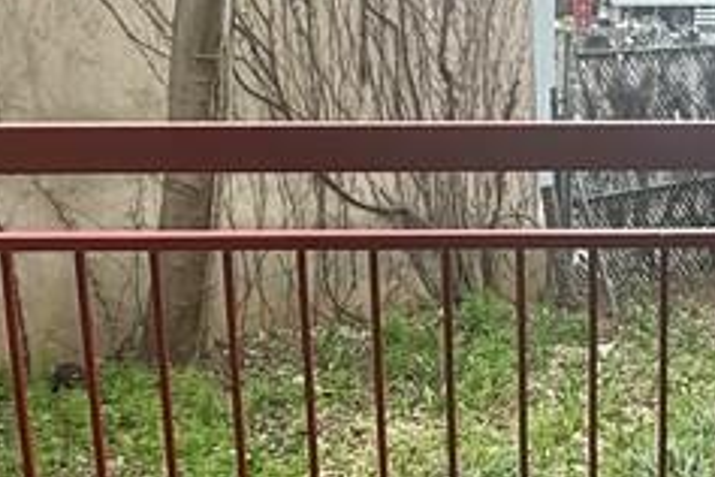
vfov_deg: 21.6
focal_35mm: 63
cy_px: 254
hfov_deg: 30.8
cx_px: 606
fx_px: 1251
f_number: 2.2
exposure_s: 1/455
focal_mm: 2.22
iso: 64
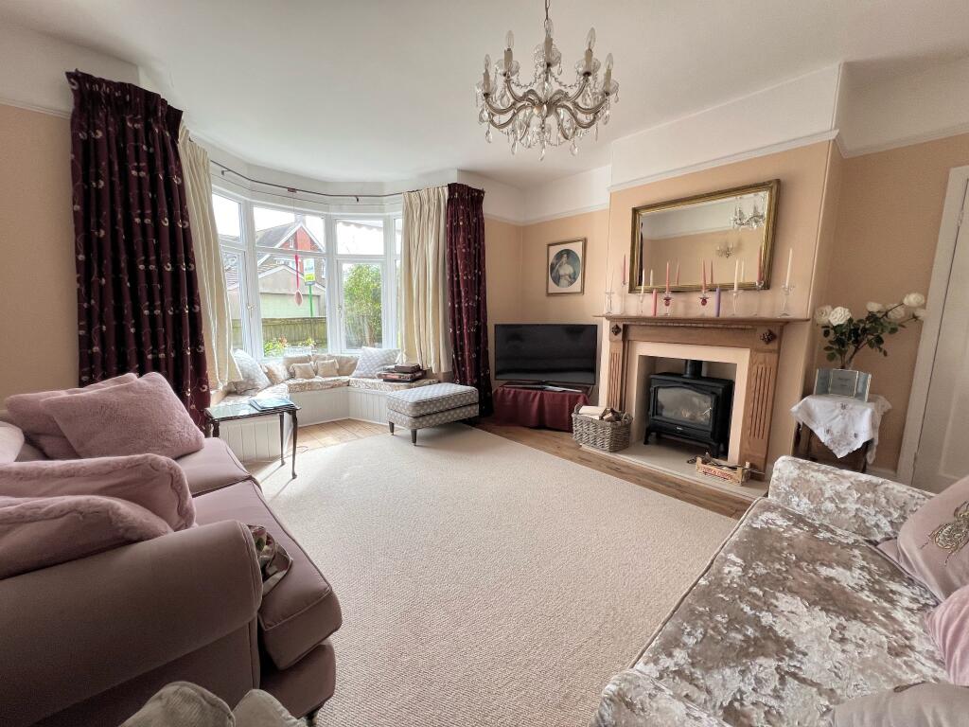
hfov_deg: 106.2
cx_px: 484
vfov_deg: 89.9
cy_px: 364
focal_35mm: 13
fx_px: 364
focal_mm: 1.57
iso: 50
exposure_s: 1/99
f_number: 1.8
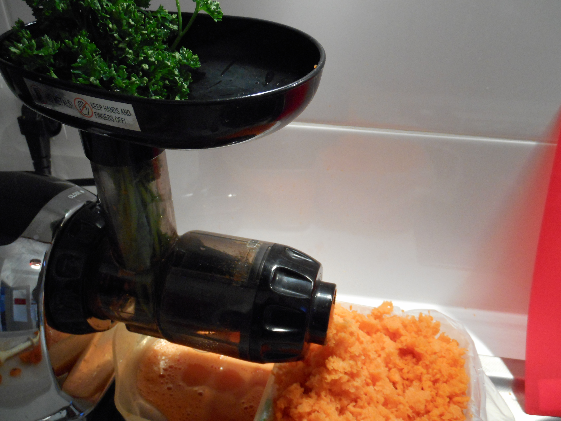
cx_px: 280
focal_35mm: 30
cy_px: 210
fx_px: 486
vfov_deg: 46.8
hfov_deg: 60.0
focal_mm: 5.4
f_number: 3.7
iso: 320
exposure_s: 1/30
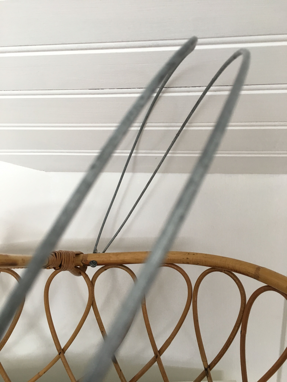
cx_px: 144
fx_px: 321
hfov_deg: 48.2
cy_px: 191
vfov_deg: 61.7
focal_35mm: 29
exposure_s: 1/33
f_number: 2.2
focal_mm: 4.15
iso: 64
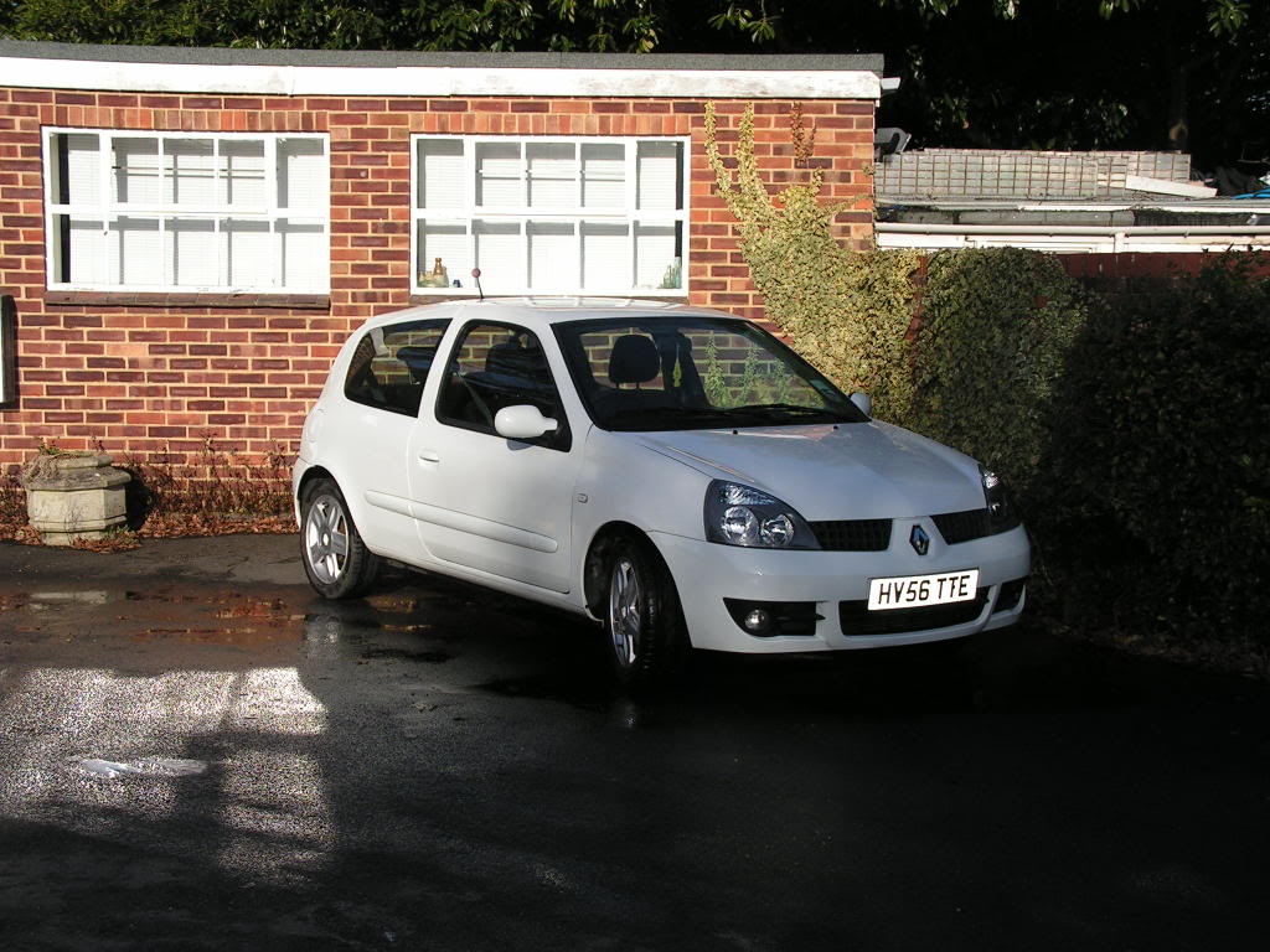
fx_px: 2018
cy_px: 476
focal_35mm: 55
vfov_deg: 26.6
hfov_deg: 34.9
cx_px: 635
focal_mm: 9.2
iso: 64
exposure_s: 1/1000
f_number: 3.2
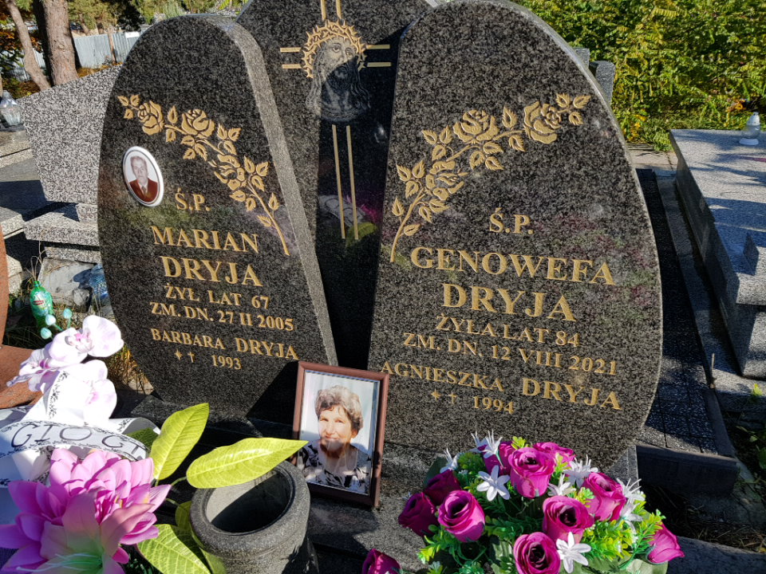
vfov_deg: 53.1
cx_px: 383
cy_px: 287
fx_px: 575
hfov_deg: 67.3
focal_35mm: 26
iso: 40
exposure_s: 1/1860
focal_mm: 4.2
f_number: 1.7
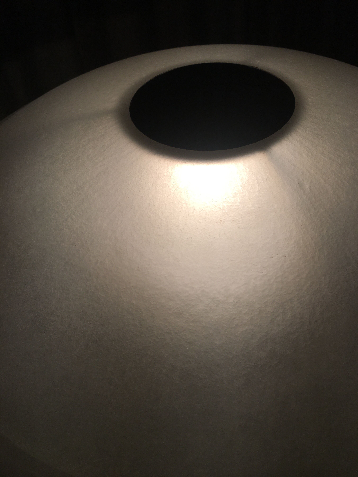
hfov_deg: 48.2
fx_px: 400
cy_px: 238
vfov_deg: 61.7
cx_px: 179
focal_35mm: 29
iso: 25
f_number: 2.2
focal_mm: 4.15
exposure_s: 1/416
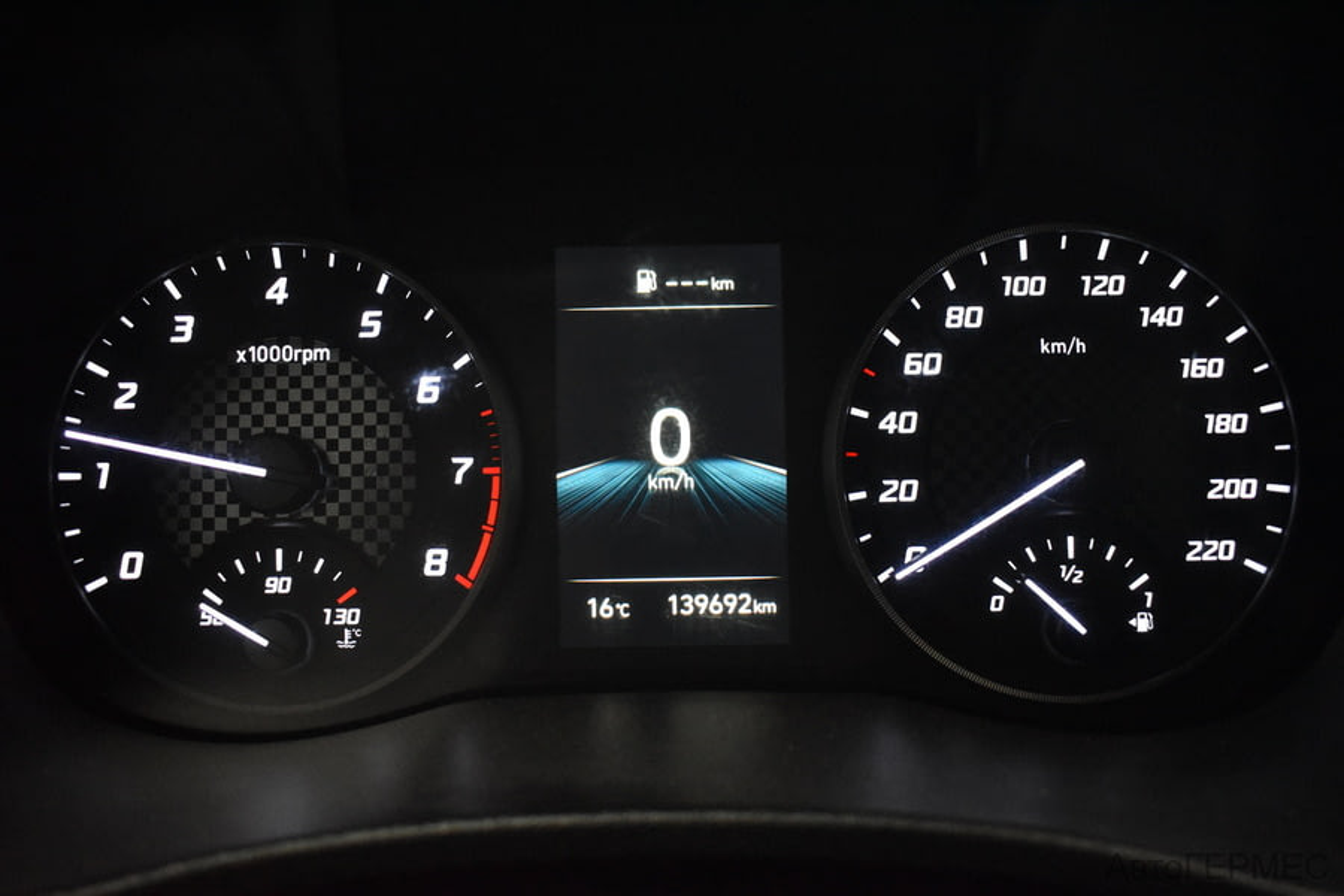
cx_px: 672
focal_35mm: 30
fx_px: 1120
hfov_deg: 61.9
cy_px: 448
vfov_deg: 43.6
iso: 4500
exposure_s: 1/80
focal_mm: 20
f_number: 3.8
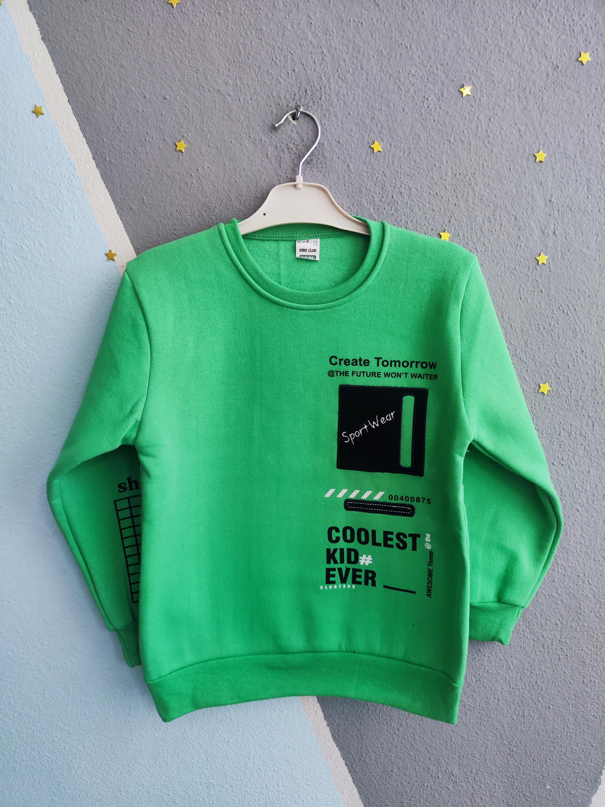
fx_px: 559
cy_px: 404
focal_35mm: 24
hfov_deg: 56.8
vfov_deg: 71.6
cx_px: 302
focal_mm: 5.59
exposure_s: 1/50
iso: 544
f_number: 1.88
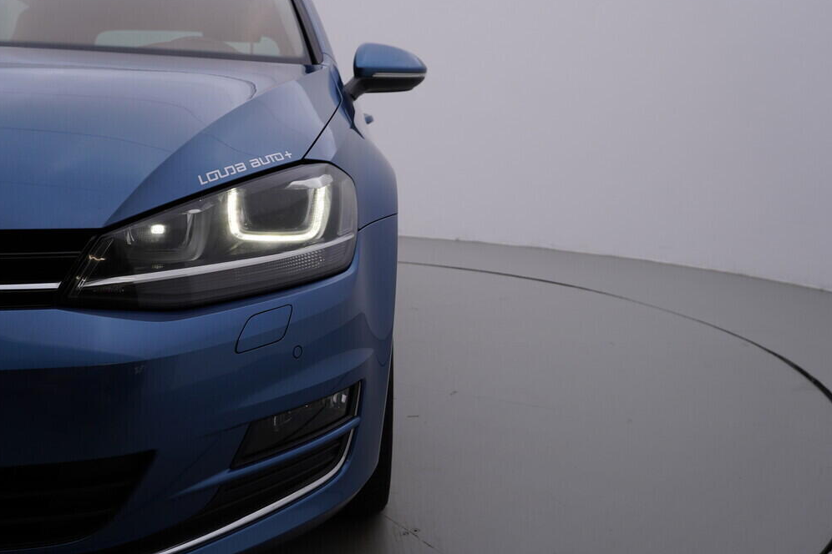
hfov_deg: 51.9
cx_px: 405
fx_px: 855
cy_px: 272
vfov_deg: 35.9
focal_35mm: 37
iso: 125
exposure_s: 1/125
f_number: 5
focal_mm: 24
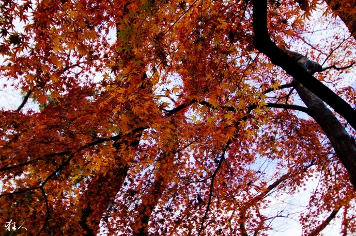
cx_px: 178
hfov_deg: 53.2
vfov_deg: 36.8
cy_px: 118
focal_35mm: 36
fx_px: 356
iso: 100
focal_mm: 24
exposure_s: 1/160
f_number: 4.5
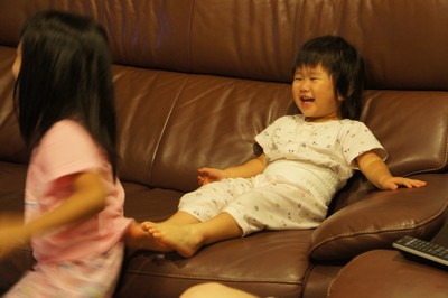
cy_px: 149
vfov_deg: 17.5
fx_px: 970
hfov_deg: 26.0
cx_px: 224
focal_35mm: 78
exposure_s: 1/20
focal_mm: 52
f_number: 5.6
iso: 1600
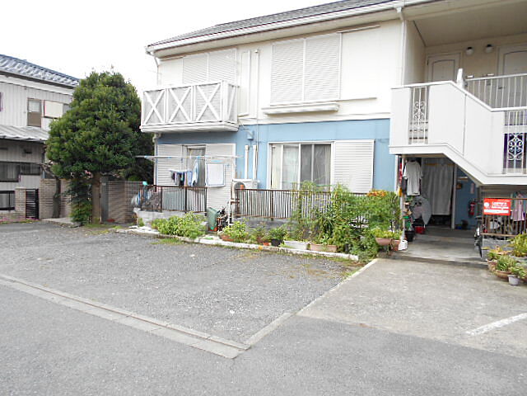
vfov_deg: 53.1
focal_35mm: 26
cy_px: 198
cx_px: 264
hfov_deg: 67.3
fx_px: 396
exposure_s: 1/80
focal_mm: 4.6
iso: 80
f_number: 3.2
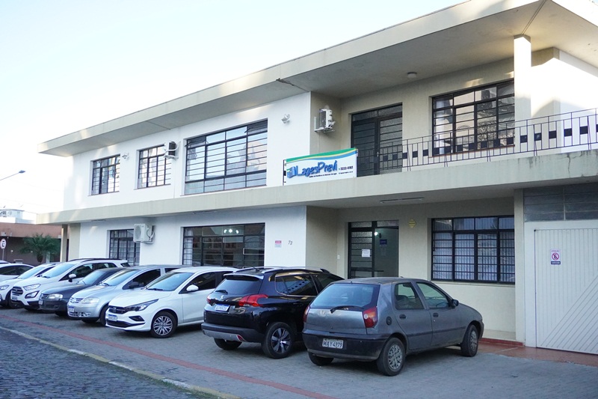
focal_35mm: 38
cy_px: 200
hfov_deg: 51.3
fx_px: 623
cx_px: 299
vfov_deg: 35.5
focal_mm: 25
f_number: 4.5
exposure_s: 1/4000
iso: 5000
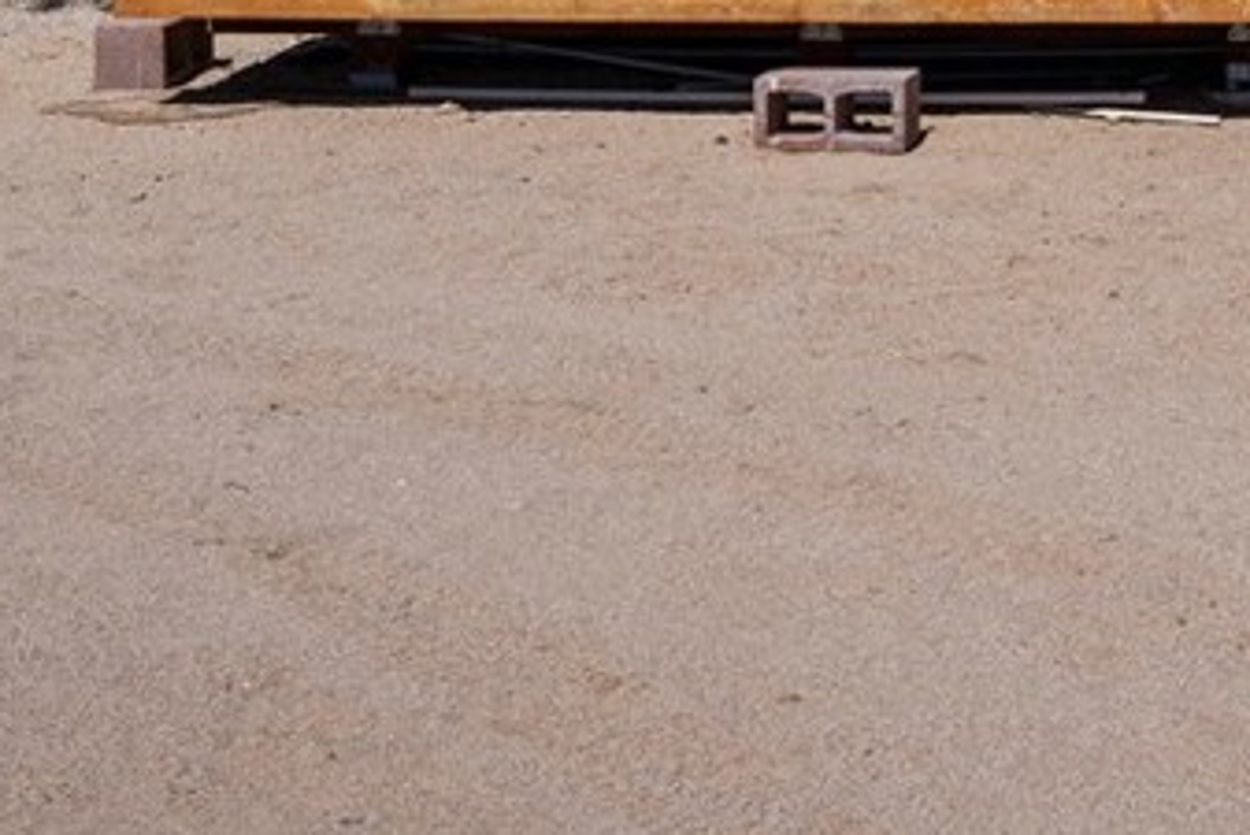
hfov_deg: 22.2
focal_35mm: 84
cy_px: -418
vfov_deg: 15.2
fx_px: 2901
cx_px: 1554
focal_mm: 27.5
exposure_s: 1/400
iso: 400
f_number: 10
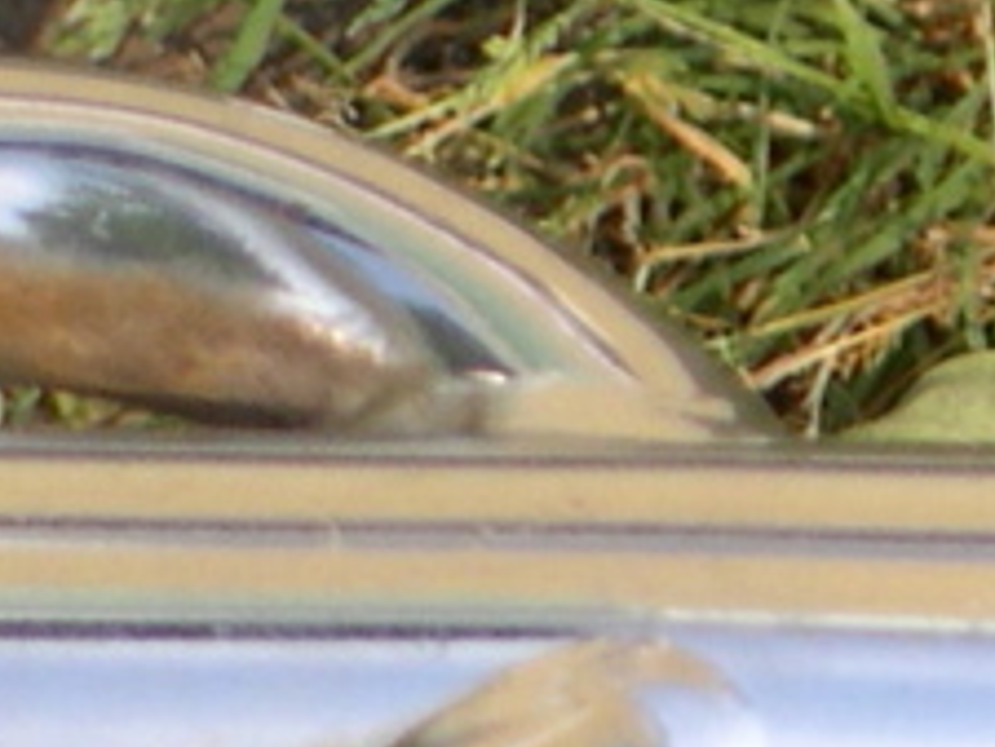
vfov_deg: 4.1
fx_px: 10411
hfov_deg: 5.4
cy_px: 745
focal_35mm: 362
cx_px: 1736
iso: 100
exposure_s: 1/313
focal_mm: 21.6
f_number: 4.8
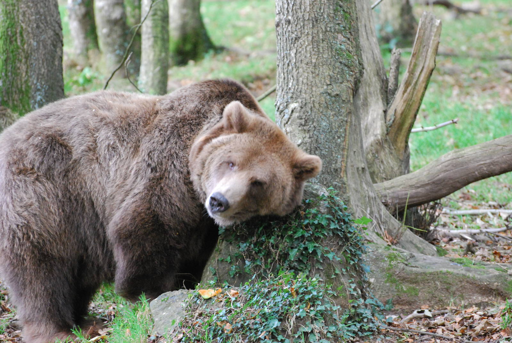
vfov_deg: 5.4
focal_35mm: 255
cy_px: 172
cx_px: 256
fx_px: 3631
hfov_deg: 8.1
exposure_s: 1/125
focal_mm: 170
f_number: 5
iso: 1600
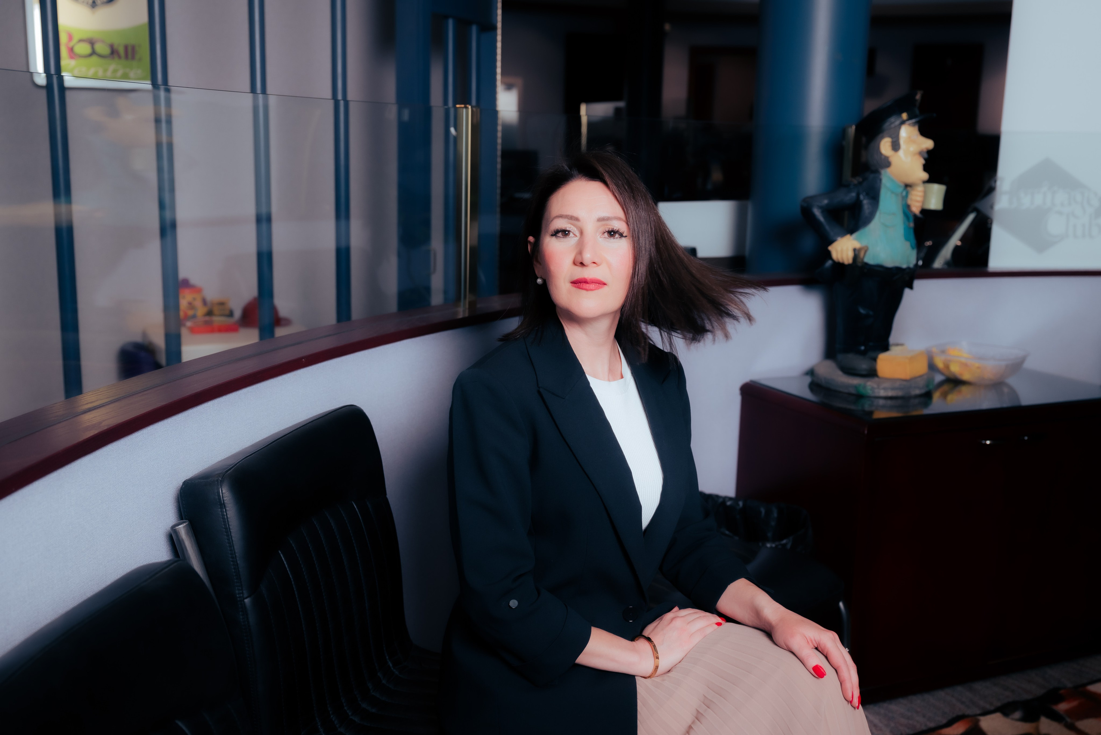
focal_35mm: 36
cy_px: 368
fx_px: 1101
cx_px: 550
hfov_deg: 53.1
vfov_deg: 36.9
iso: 500
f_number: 4
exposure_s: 1/200
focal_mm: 36
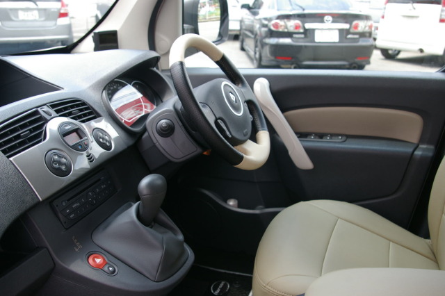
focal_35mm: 39
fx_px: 482
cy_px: 148
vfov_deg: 34.2
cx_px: 222
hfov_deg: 49.6
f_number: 5.6
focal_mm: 26
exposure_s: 1/90
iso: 200
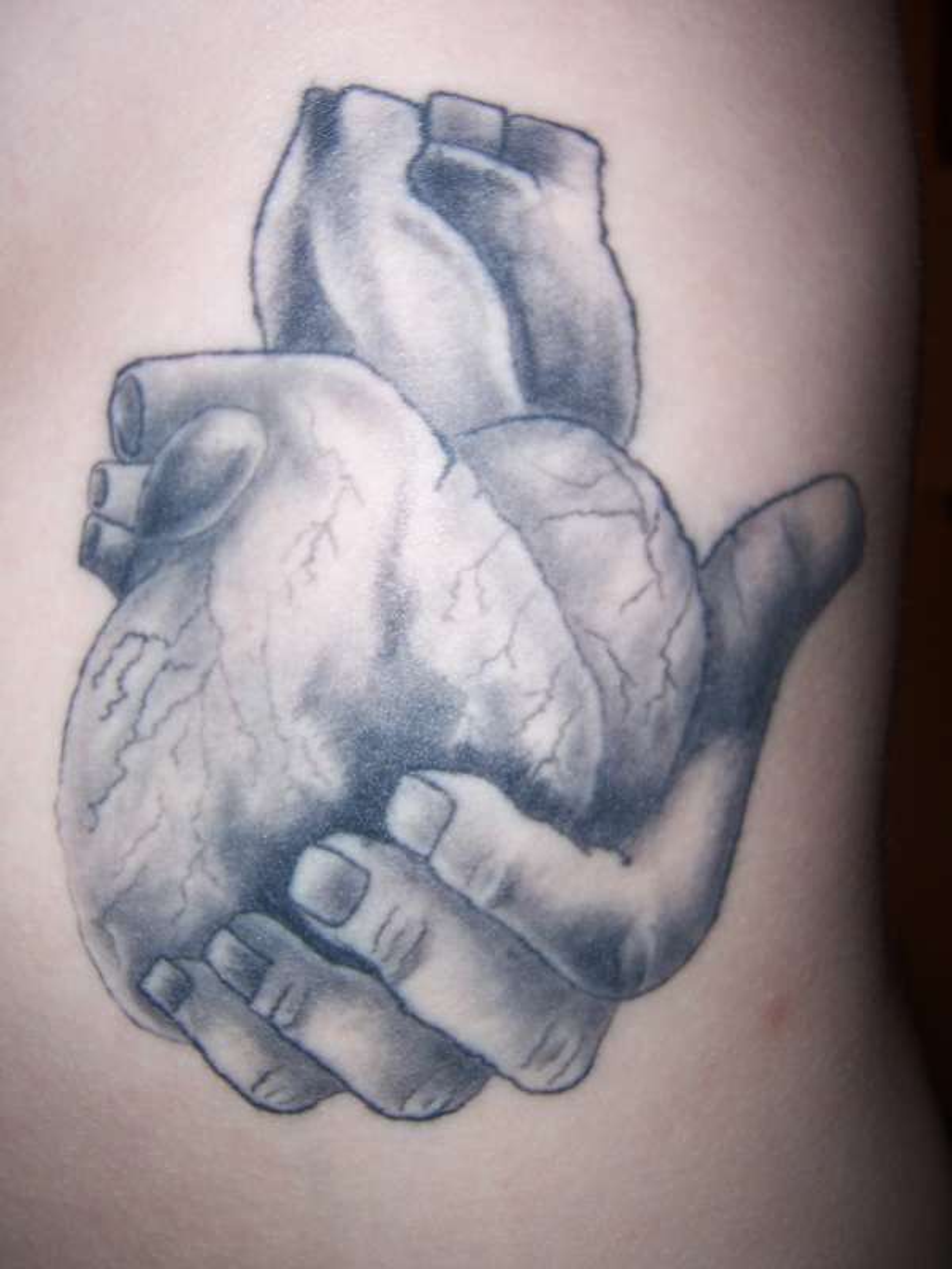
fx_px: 1210
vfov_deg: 55.4
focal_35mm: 33
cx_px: 476
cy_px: 634
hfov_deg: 42.9
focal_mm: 5.5
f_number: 2.8
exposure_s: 1/60
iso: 80
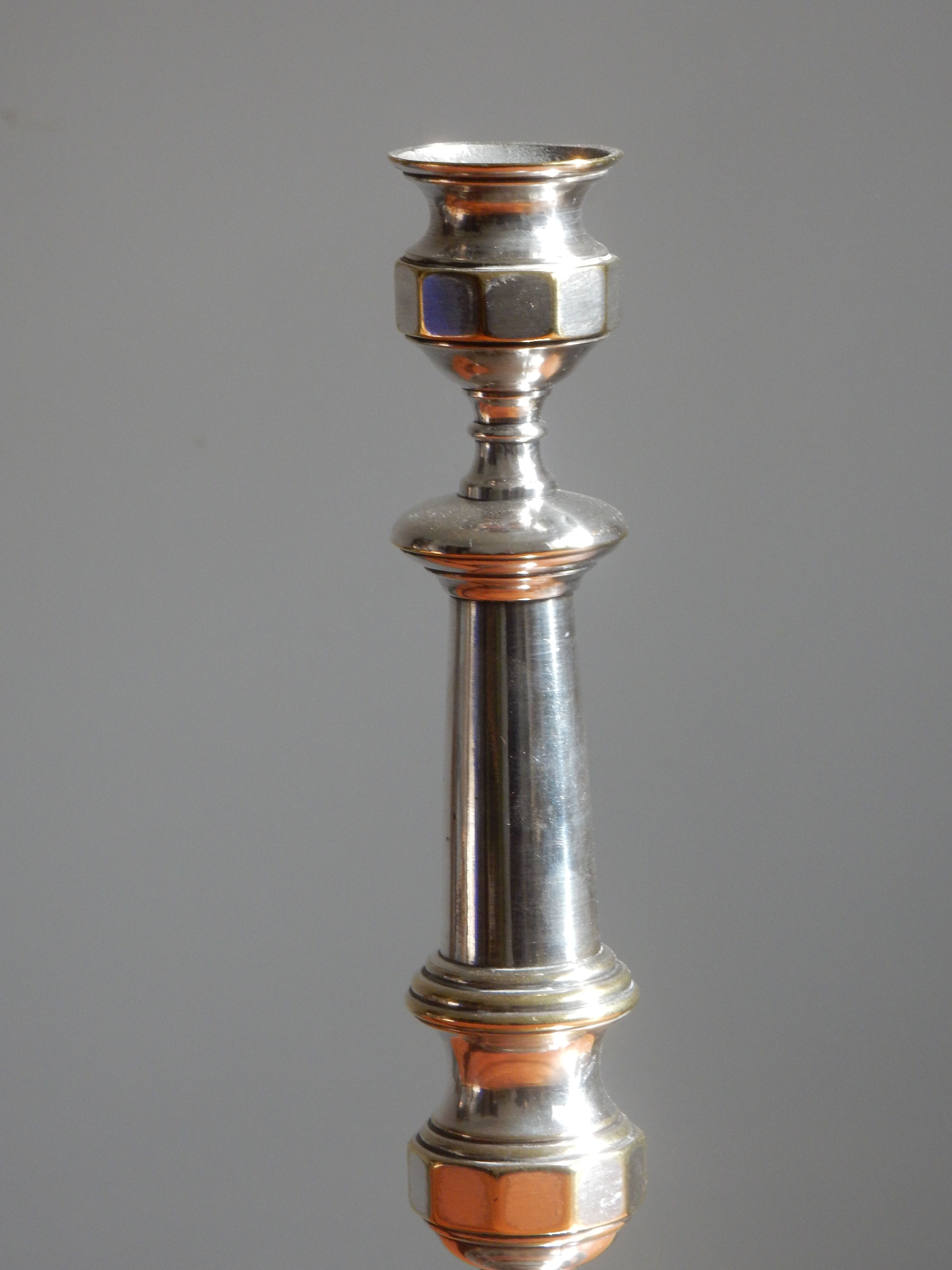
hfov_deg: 9.1
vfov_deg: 12.0
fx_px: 6014
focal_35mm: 164
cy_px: 635
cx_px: 476
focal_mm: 29.2
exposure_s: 1/30
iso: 220
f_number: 6
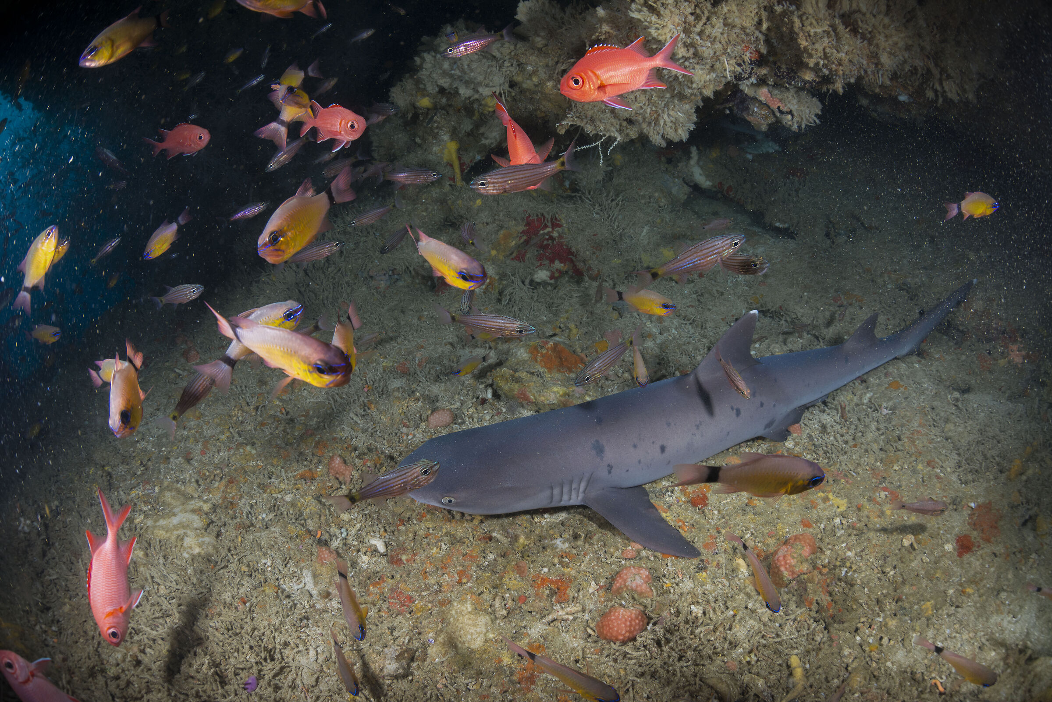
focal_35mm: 15
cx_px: 526
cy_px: 351
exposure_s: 1/100
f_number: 9
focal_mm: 15
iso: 800
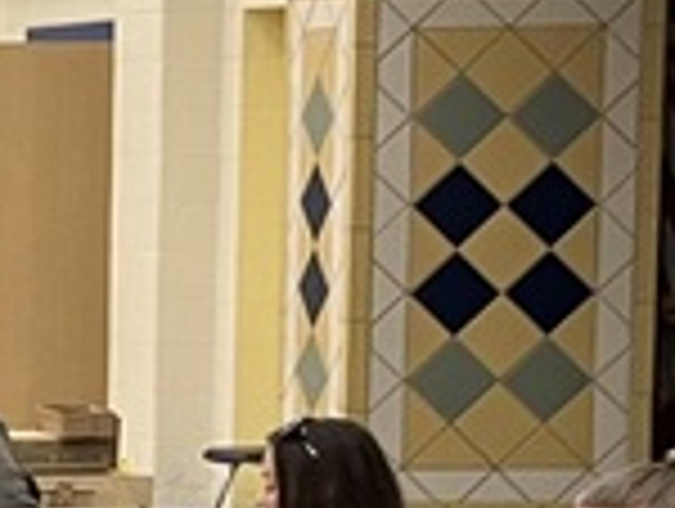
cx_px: -1332
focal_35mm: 177
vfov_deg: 8.4
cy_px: 382
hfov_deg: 9.1
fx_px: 3457
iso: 160
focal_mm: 5.1
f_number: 1.6
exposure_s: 1/60
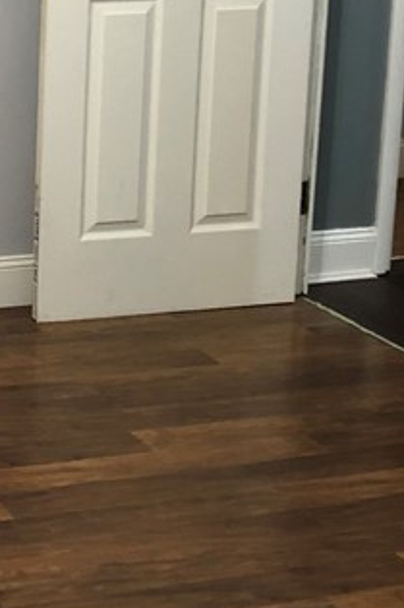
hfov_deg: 13.5
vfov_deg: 21.2
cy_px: 103
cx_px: -209
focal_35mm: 95
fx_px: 1601
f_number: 1.8
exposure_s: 1/15
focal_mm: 3.99
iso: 64
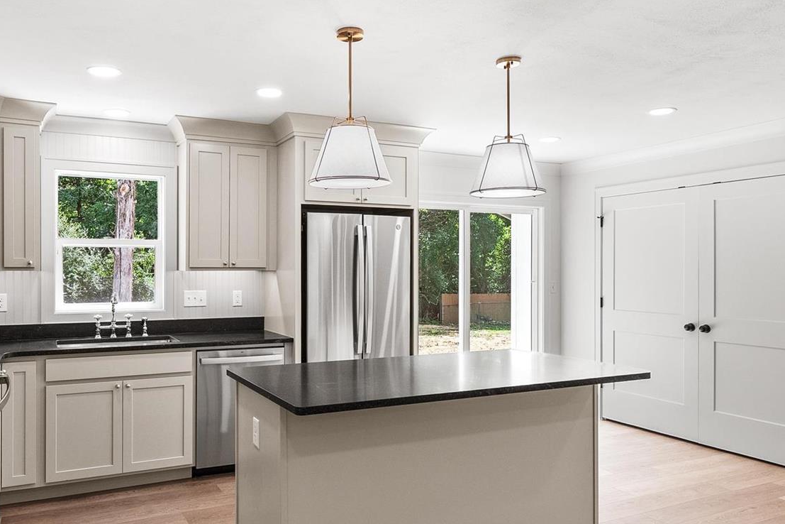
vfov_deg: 49.5
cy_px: 272
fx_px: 567
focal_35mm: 26
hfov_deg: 68.8
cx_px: 322
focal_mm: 9
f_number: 6.3
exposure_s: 1/25
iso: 400
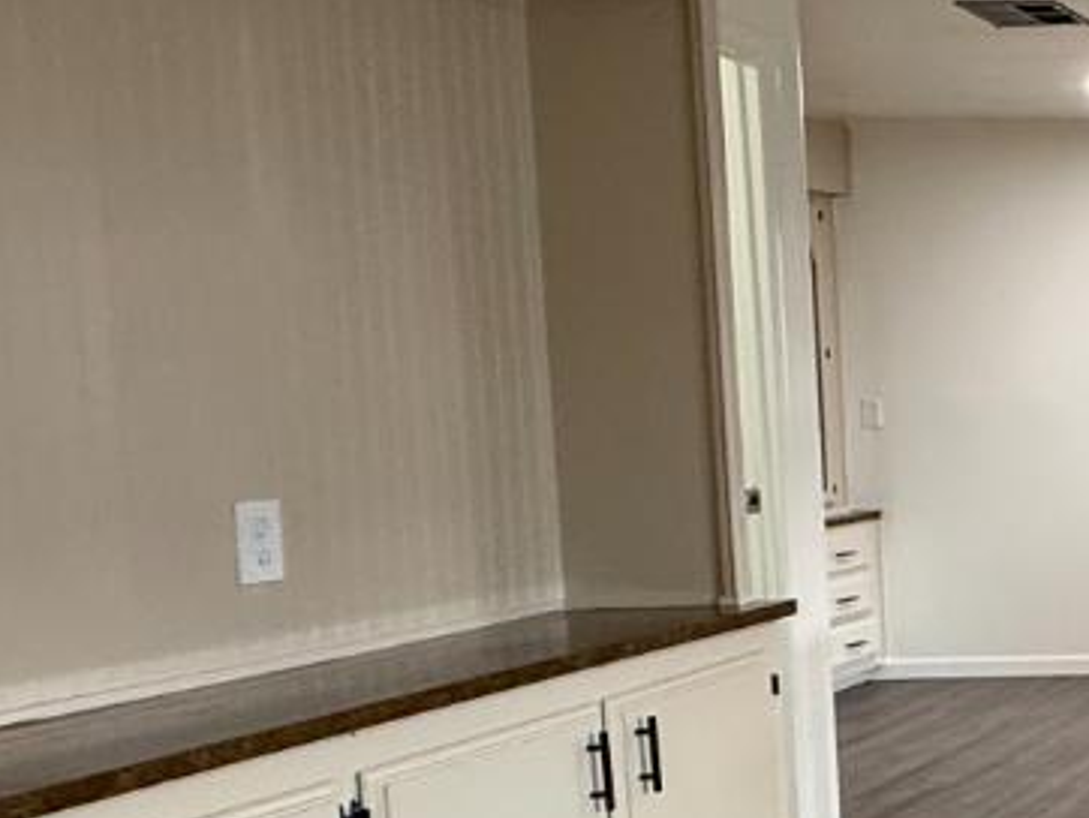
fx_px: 1826
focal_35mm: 58
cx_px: 1817
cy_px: 483
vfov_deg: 25.2
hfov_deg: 23.1
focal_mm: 2.22
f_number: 2.2
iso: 200
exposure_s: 1/60
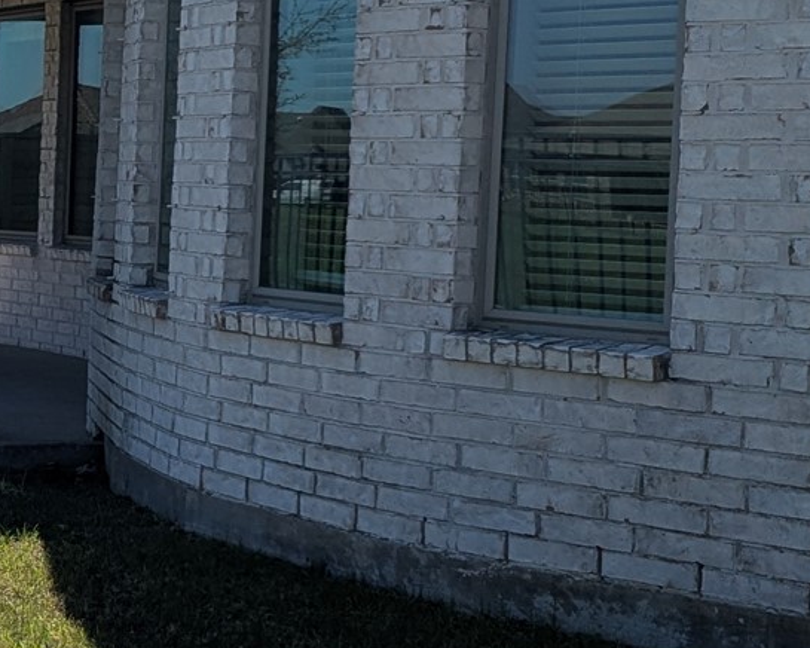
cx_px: -583
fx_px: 2110
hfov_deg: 18.0
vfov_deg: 17.4
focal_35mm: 88
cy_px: 238
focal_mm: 6.81
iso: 45
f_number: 1.85
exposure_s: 1/2513
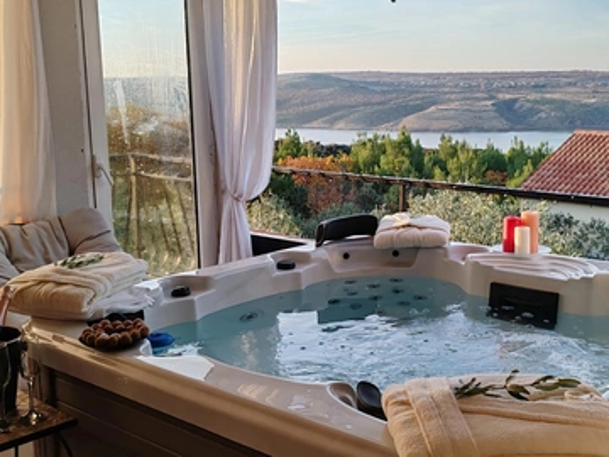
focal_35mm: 48
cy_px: 228
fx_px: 844
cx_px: 304
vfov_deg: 30.3
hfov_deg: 39.7
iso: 50
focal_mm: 6.12
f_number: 1.9
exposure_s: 1/250
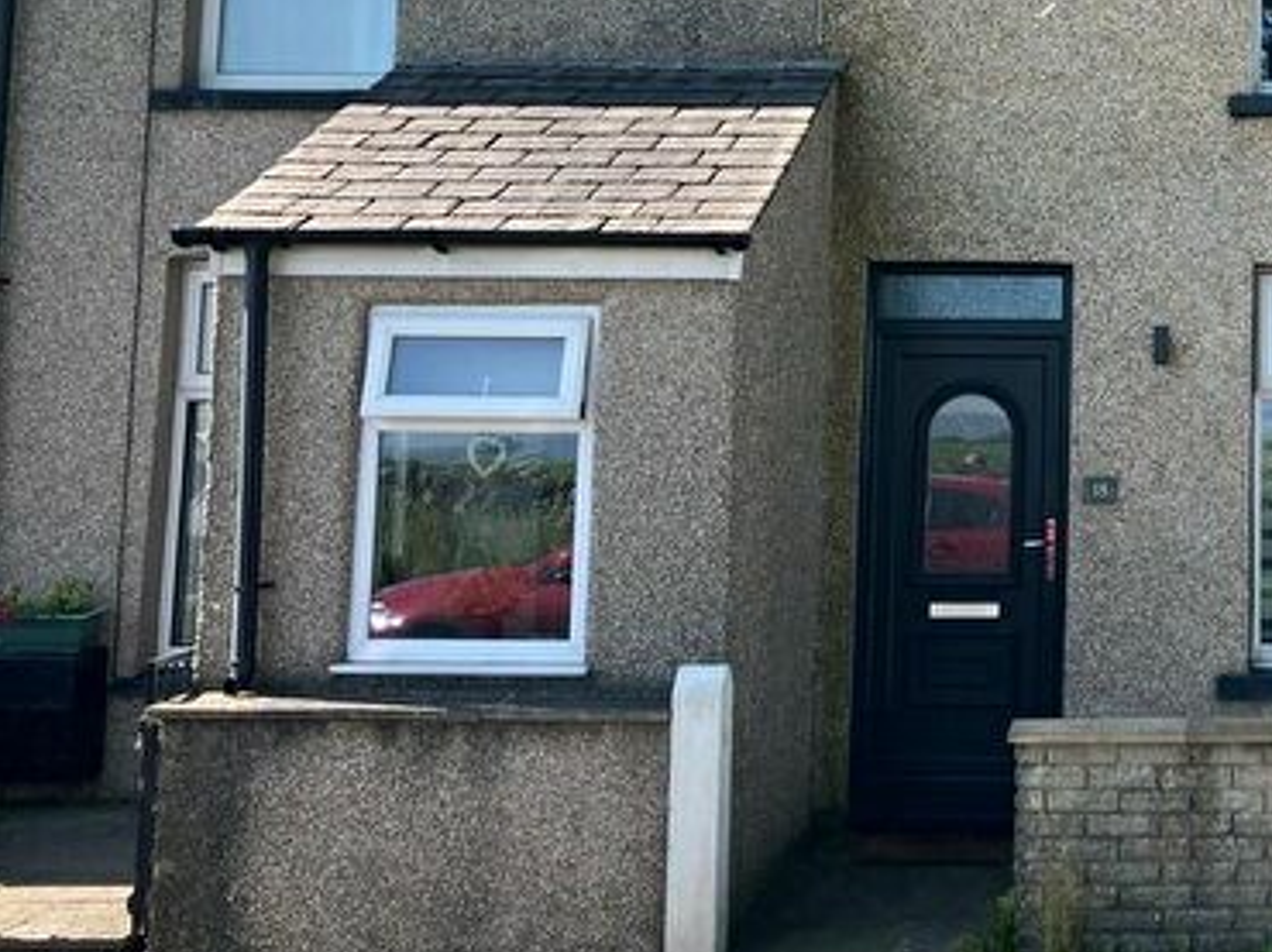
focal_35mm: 53
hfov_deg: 33.8
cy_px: 259
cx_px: 1200
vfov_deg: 27.2
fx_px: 1946
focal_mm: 3.99
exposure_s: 1/480
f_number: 1.8
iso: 32
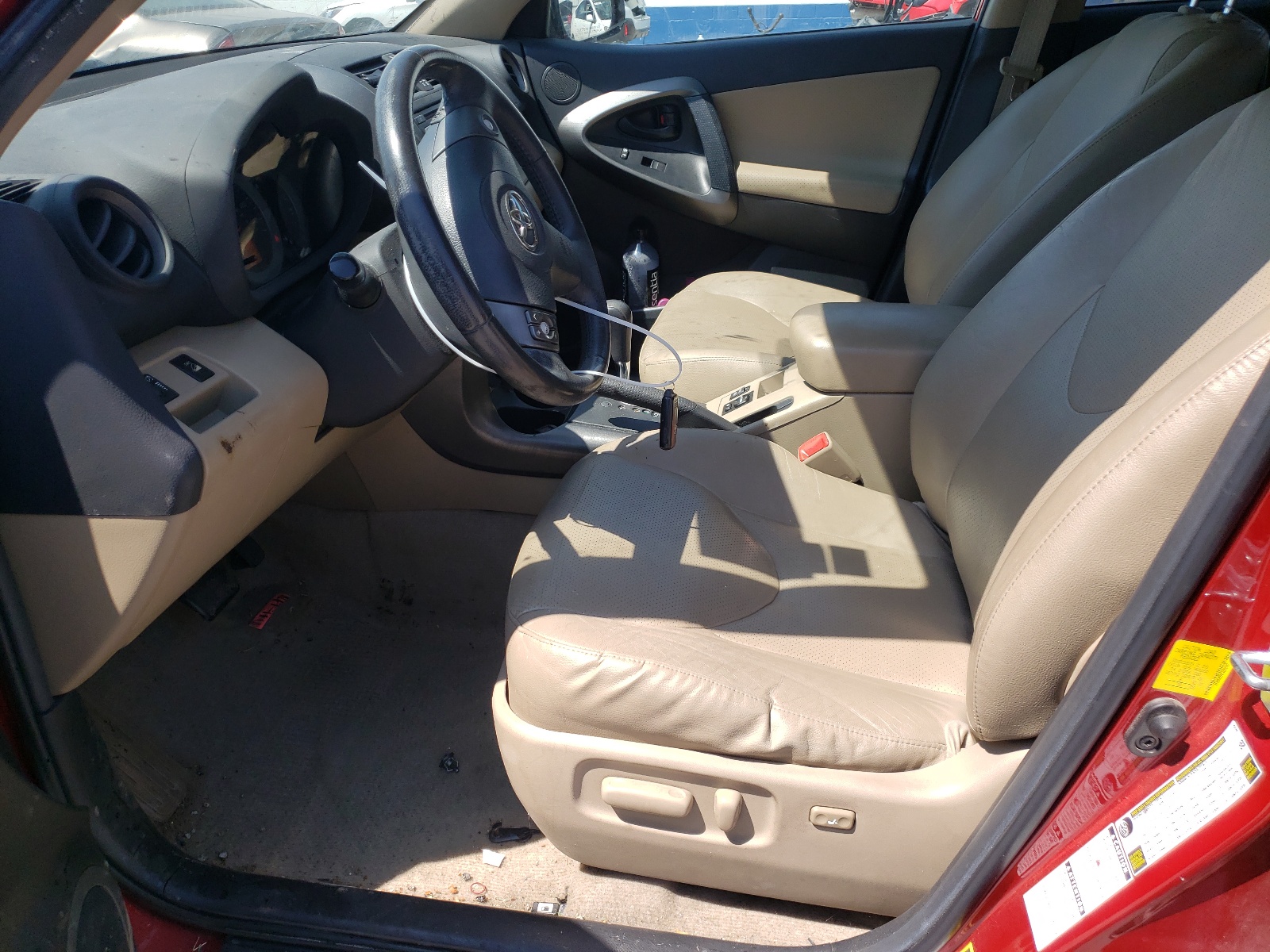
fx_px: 954
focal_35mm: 26
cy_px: 476
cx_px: 635
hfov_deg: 67.3
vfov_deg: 53.1
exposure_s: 1/1250
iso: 50
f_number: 1.5
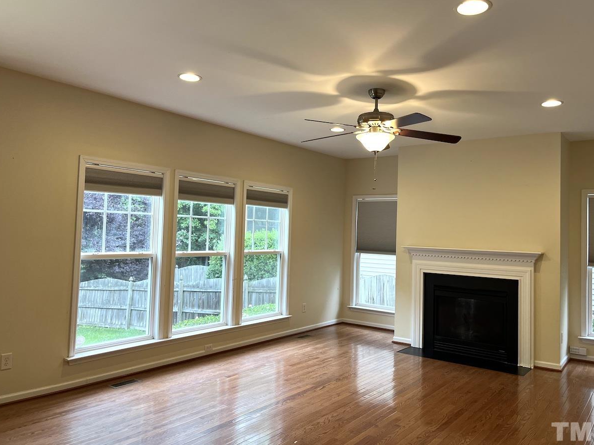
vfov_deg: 49.7
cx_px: 314
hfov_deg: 63.4
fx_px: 480
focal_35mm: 28
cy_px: 207
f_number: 1.6
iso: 125
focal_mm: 5.1
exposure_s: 1/120
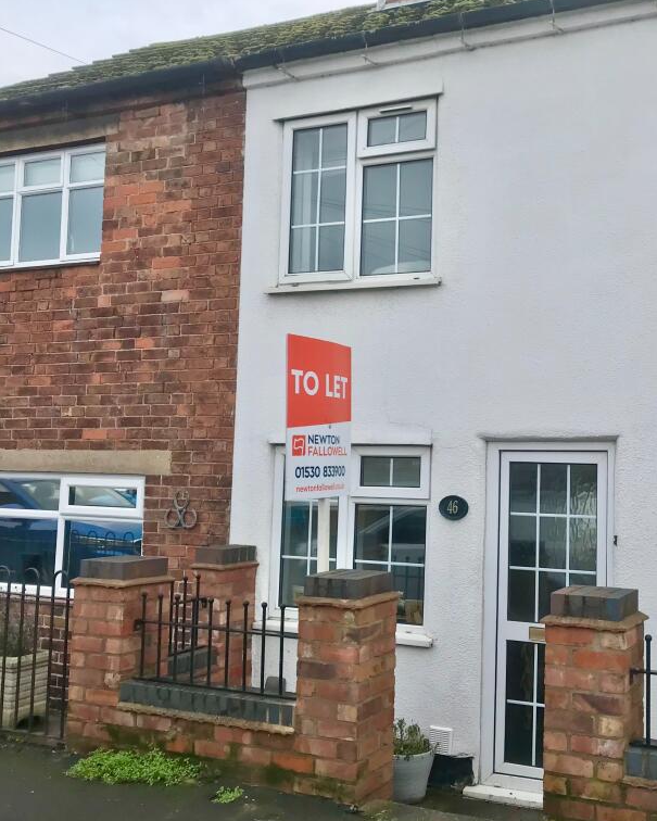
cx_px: 503
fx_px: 899
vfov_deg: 49.1
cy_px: 413
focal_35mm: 37
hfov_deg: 38.9
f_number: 1.8
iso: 20
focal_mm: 3.99
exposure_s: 1/699
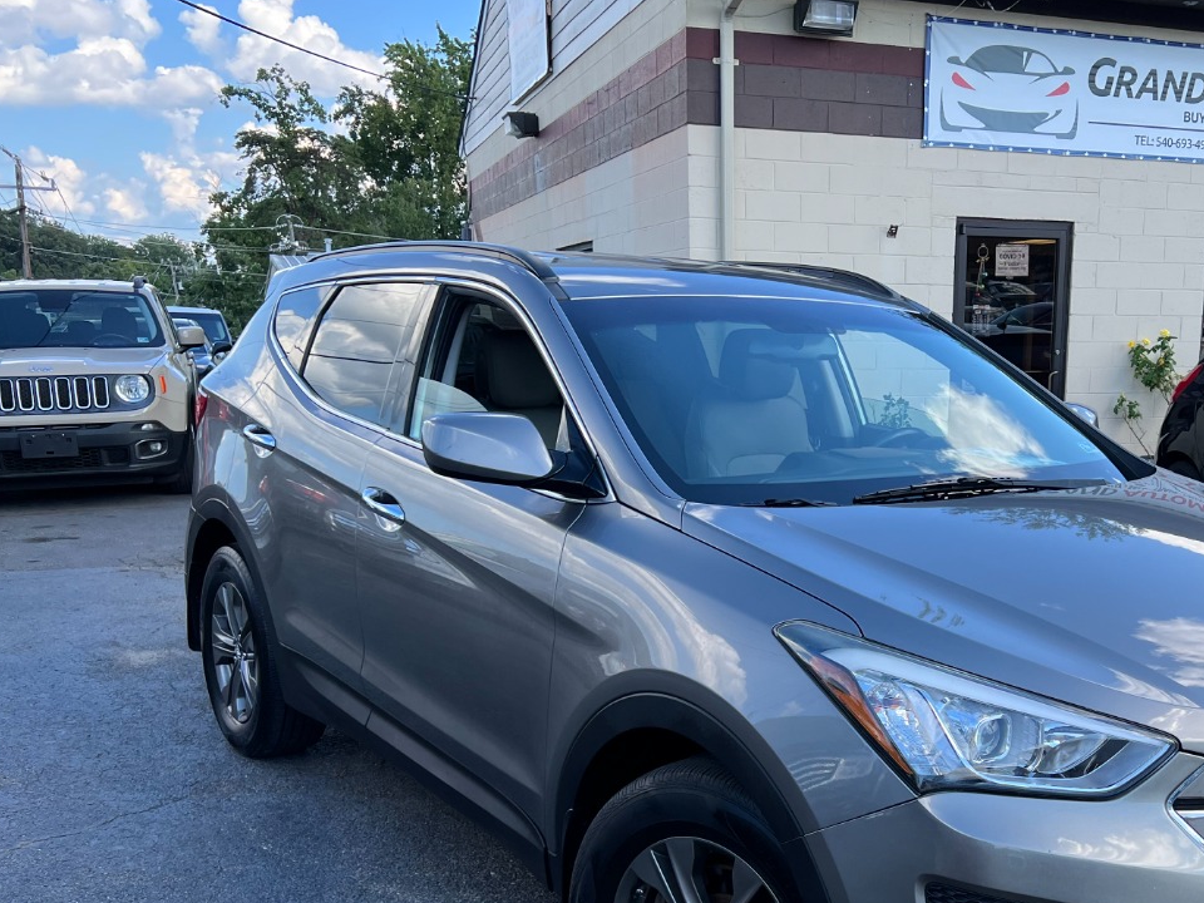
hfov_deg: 46.9
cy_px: 613
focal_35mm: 39
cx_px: 826
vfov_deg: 36.4
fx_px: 1356
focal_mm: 5.7
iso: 50
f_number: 1.5
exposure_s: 1/991
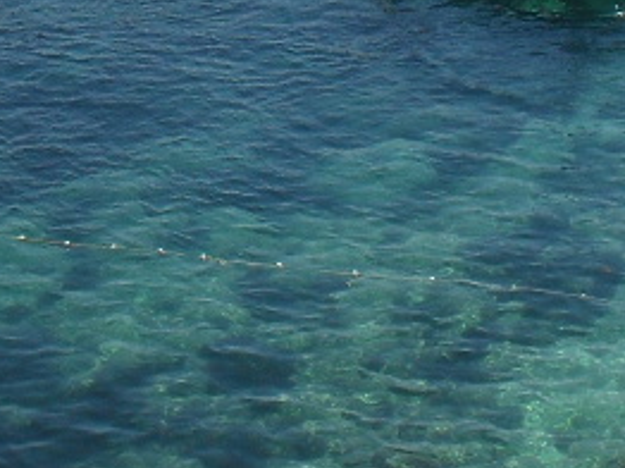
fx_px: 2471
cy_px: -272
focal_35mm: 137
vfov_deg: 10.4
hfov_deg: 14.4
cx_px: 229
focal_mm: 6.3
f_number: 8.4
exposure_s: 1/250
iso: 100
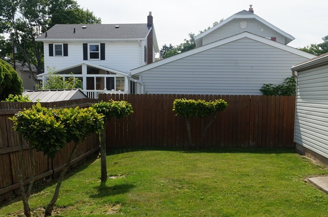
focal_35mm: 46
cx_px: 168
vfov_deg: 28.8
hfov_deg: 42.8
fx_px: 418
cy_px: 155
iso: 100
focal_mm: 18
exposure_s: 1/100
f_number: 11
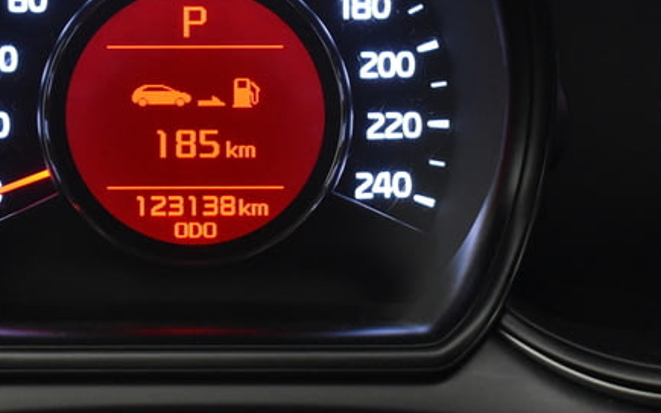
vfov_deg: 13.7
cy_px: 131
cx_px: 199
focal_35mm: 95
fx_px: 1712
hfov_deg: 21.7
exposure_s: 1/50
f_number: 4.2
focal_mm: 30
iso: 3200
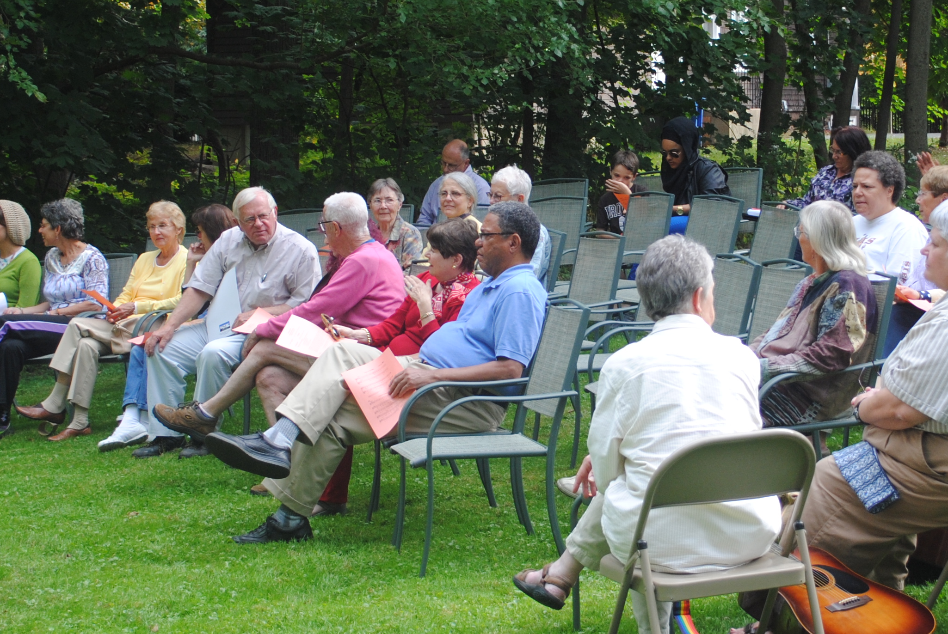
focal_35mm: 85
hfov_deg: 23.8
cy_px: 248
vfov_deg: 16.1
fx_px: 2241
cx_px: 637
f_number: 5.6
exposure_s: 1/125
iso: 200
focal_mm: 30
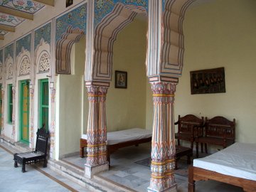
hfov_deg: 63.4
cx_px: 128
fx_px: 207
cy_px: 96
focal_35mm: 28
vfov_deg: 49.7
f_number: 2.8
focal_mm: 6
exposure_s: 1/40
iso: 200
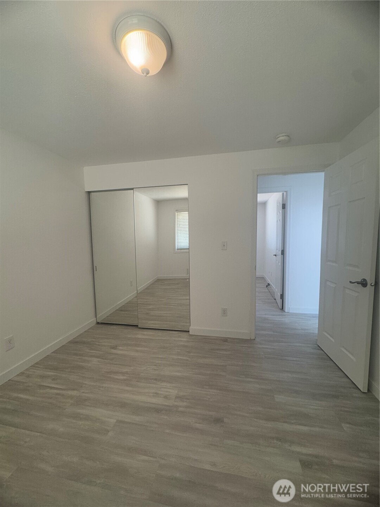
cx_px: 190
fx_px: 205
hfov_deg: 85.7
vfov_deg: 102.1
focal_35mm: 14
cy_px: 254
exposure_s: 1/120
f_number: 2.2
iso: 200
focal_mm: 2.22
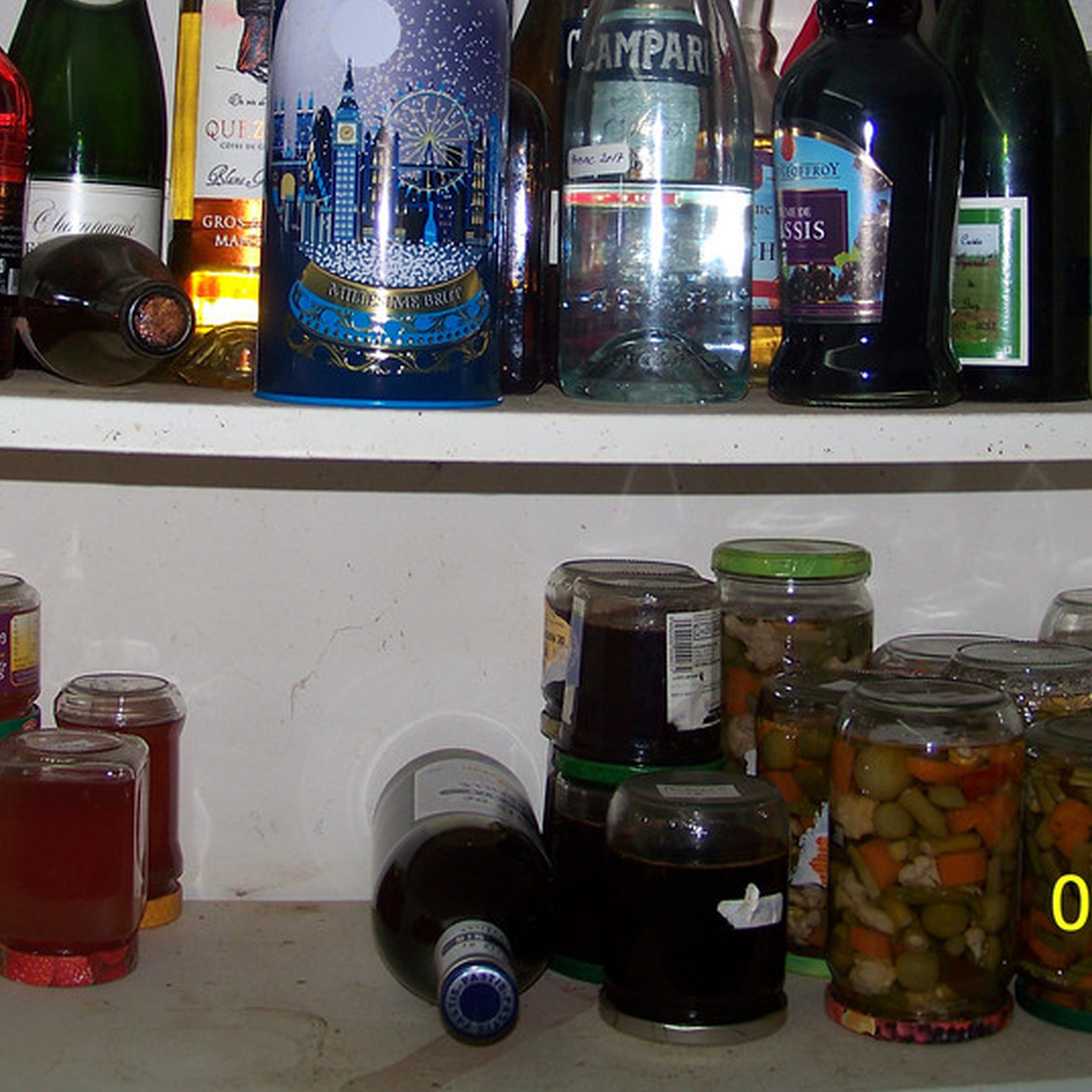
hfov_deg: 29.5
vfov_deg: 29.2
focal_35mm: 58
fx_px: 2070
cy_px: 297
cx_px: 520
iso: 64
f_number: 2.8
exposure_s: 1/125
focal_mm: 5.85
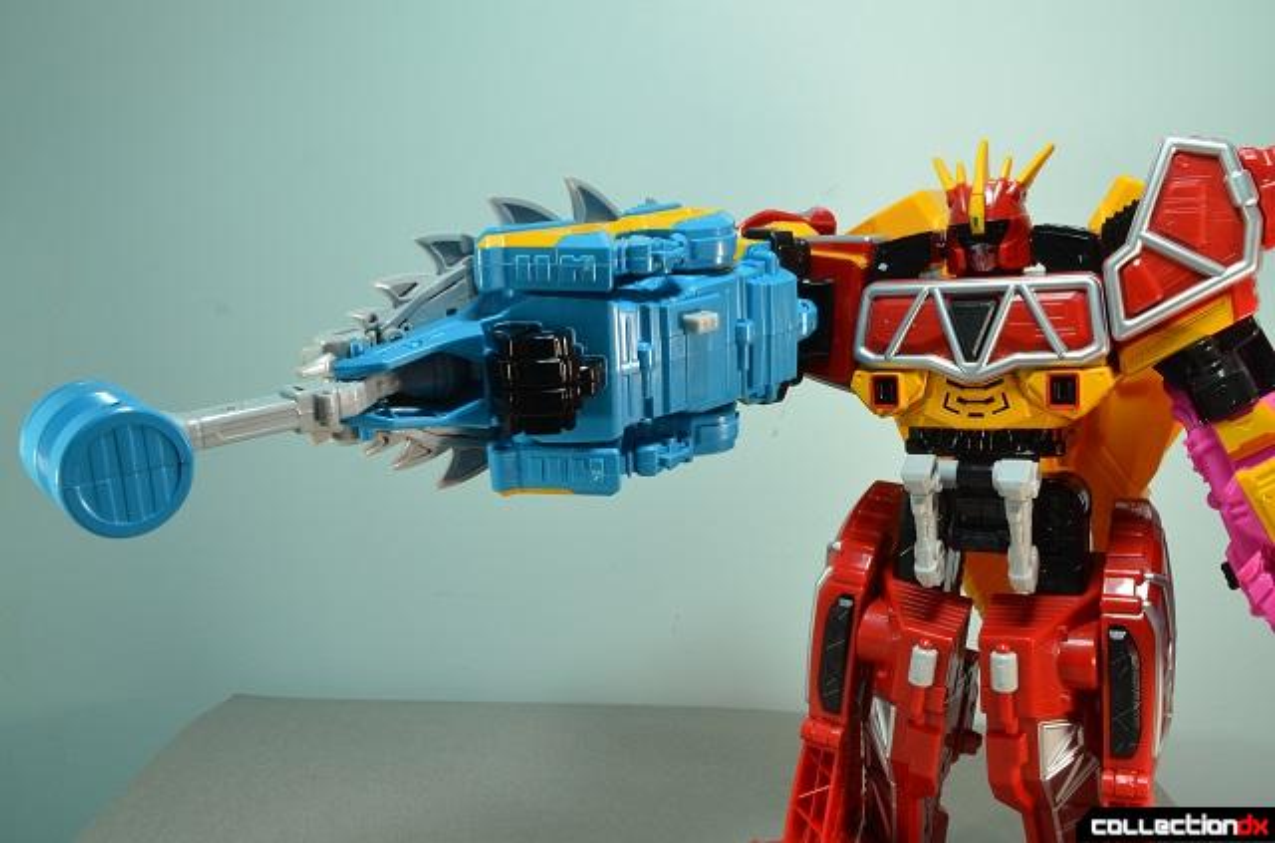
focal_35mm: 36
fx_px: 1272
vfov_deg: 36.7
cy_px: 422
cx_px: 638
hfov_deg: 53.3
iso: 320
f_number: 14
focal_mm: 24
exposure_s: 1/13
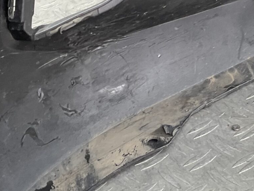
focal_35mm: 97
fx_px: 712
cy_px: 47
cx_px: 226
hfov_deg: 19.9
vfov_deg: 15.2
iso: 32
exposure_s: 1/100
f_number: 1.8
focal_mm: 3
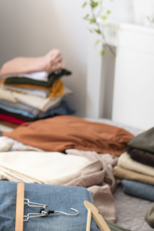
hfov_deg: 12.2
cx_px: -75
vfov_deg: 19.0
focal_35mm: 107
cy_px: 66
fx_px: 686
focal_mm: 35
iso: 400
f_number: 2.8
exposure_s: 1/200
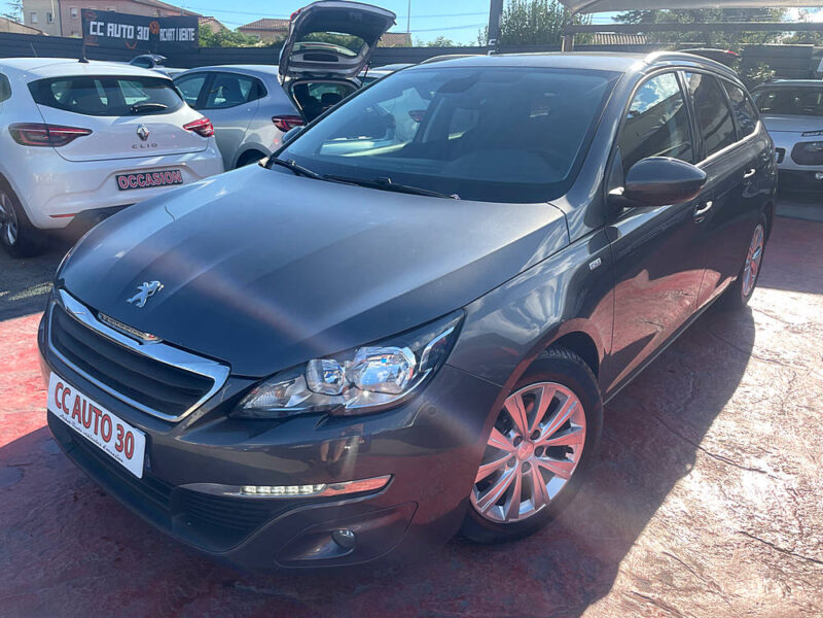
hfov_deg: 67.3
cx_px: 412
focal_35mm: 26
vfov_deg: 53.1
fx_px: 618
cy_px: 309
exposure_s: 1/1072
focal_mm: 4.2
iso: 32
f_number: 1.6
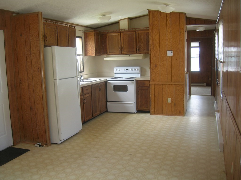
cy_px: 90
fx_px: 237
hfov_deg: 54.0
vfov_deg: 41.8
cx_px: 120
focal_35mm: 34
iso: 50
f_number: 2.9
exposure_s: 1/30.4
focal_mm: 5.7
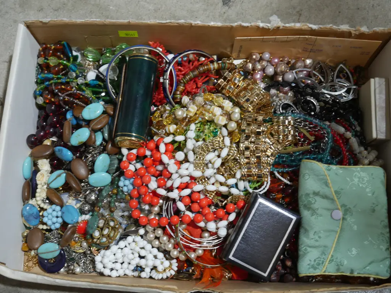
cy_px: 146
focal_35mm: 50
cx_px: 196
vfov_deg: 29.1
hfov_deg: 38.2
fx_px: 565
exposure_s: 1/60
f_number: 5.3
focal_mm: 25
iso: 500
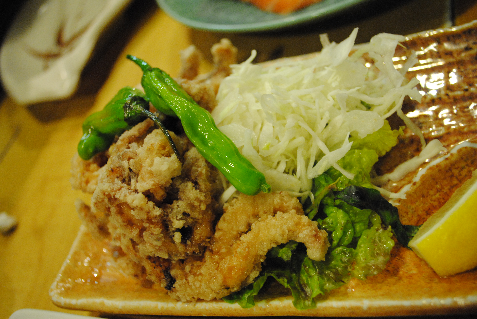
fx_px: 557
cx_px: 238
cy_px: 160
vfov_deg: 32.0
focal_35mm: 42
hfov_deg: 46.3
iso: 1100
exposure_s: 1/30
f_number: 4.5
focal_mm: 28
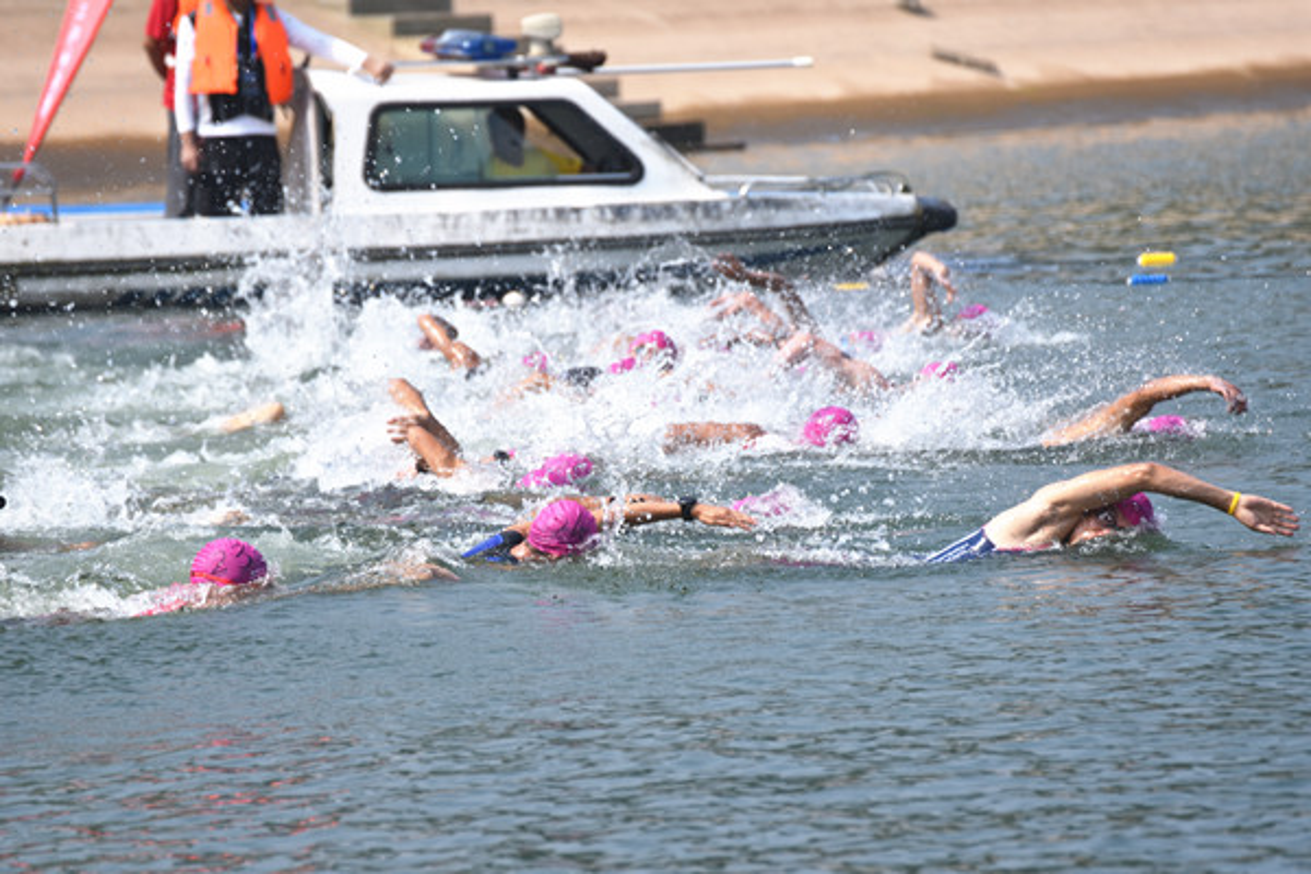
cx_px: 656
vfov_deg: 5.1
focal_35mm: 270
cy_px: 437
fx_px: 9832
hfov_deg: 7.6
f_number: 6.3
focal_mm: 270
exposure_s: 1/800
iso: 100
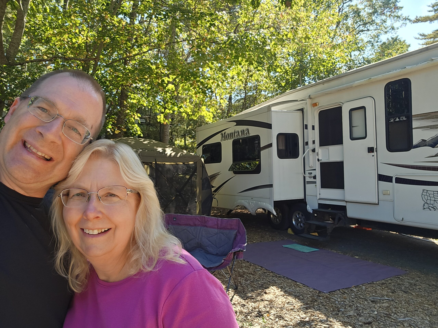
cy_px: 164
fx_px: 316
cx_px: 219
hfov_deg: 69.4
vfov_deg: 54.9
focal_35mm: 25
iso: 25
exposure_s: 1/139
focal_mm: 3.3
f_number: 2.2
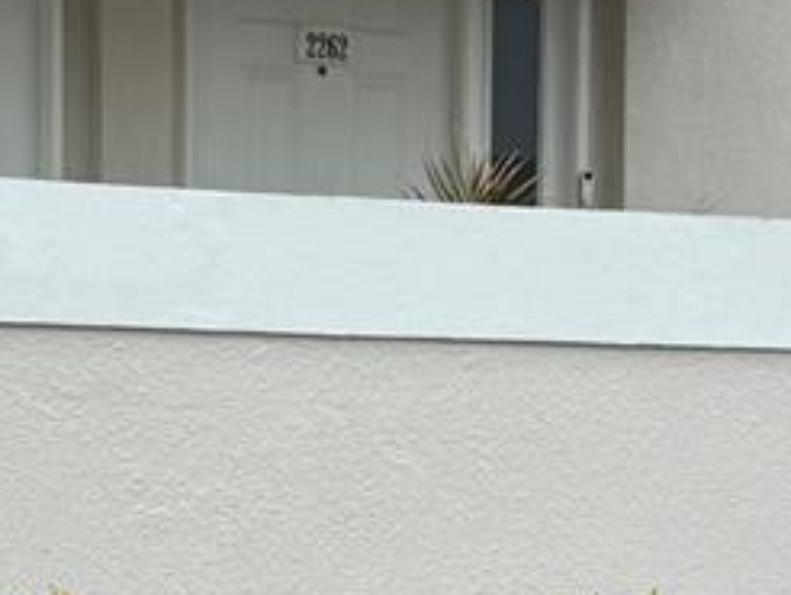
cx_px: 248
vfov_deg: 12.6
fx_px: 2676
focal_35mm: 117
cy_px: 547
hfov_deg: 16.8
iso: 80
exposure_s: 1/2370
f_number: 1.78
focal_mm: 6.76
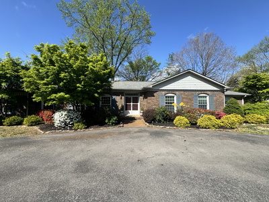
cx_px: 134
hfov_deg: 102.1
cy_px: 101
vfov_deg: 85.7
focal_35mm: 14
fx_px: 109
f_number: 2.2
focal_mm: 2.22
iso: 50
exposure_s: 1/1256
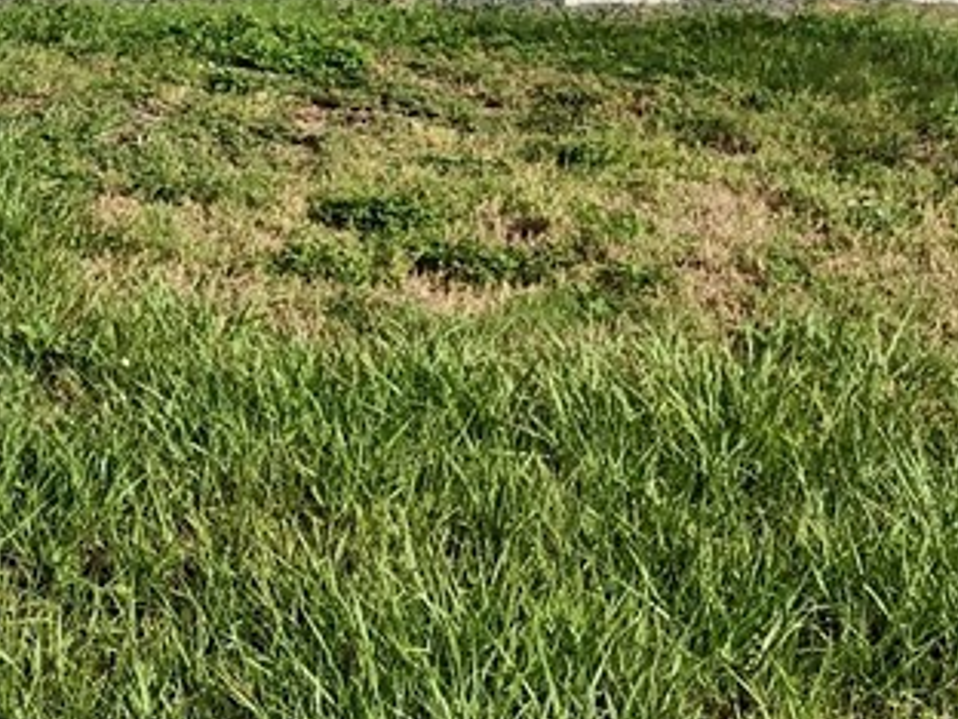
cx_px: -301
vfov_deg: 14.9
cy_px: -356
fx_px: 2546
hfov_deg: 19.6
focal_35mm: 92
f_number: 1.8
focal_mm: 4
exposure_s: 1/3472
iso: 25
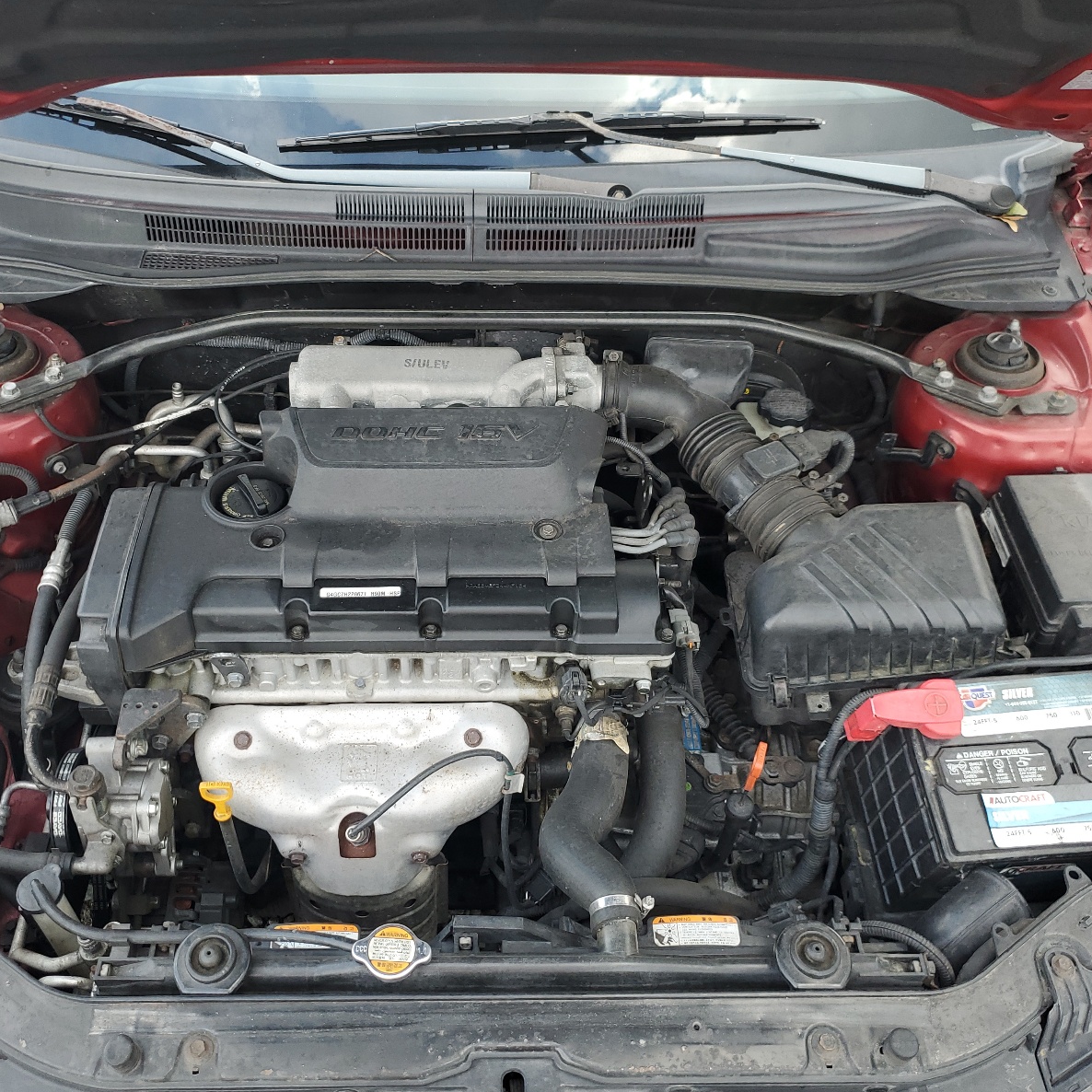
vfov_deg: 52.5
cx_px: 486
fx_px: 1106
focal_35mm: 31
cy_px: 547
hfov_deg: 52.4
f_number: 1.5
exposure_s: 1/357
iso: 50
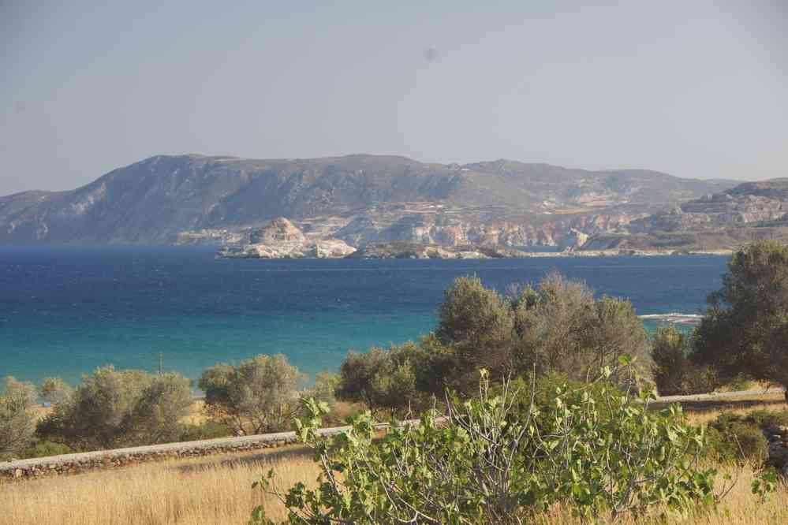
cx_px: 394
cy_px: 262
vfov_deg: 15.7
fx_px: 1904
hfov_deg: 23.4
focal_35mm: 87
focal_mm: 57.5
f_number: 9
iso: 200
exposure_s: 1/100
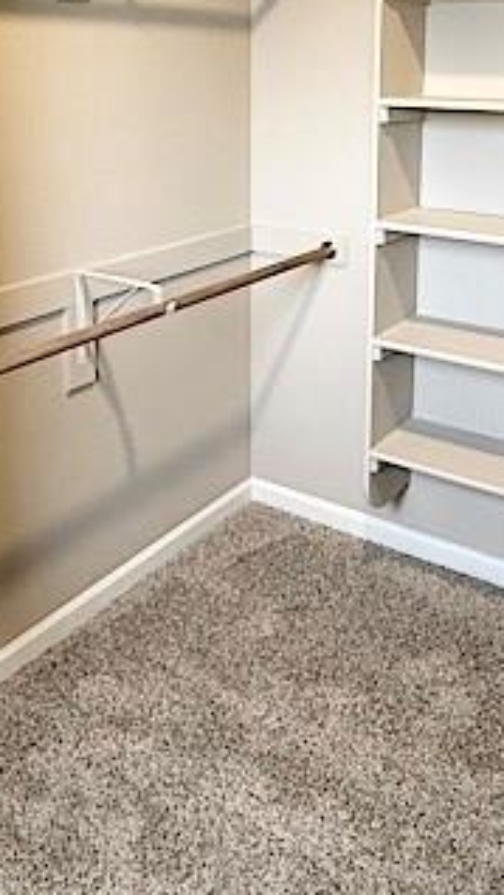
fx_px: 855
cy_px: 187
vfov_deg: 52.0
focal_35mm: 36
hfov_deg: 32.7
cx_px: 315
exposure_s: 1/60
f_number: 2.2
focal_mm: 2.22
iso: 160
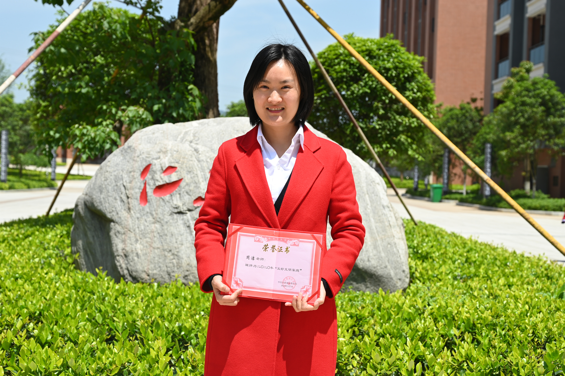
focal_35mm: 55
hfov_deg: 36.3
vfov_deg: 24.6
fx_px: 863
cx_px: 282
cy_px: 188
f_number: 6.3
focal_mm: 55
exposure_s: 1/320
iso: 100
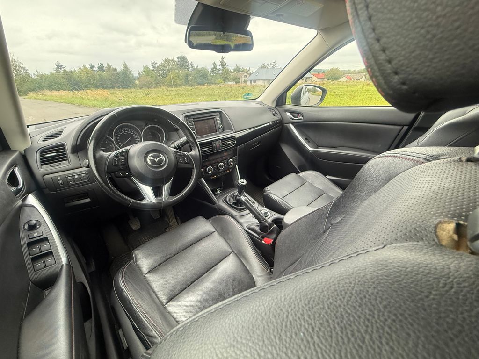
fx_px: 194
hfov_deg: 102.1
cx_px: 240
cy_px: 180
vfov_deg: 85.7
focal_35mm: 14
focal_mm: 2.22
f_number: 2.2
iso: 320
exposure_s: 1/91
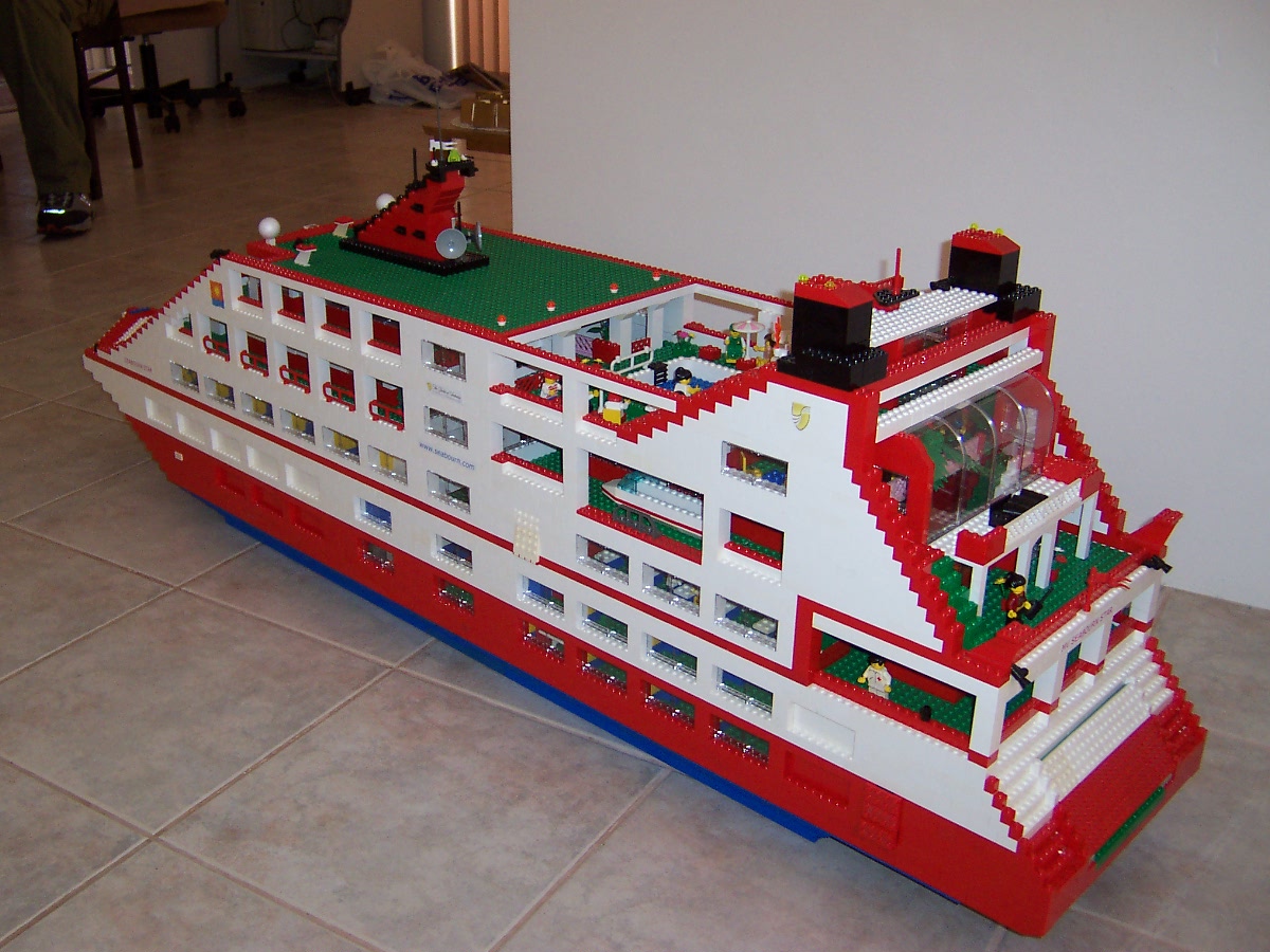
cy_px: 476
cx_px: 635
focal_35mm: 36
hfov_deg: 51.4
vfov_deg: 39.7
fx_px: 1321
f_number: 2.8
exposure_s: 1/60
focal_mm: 5.6
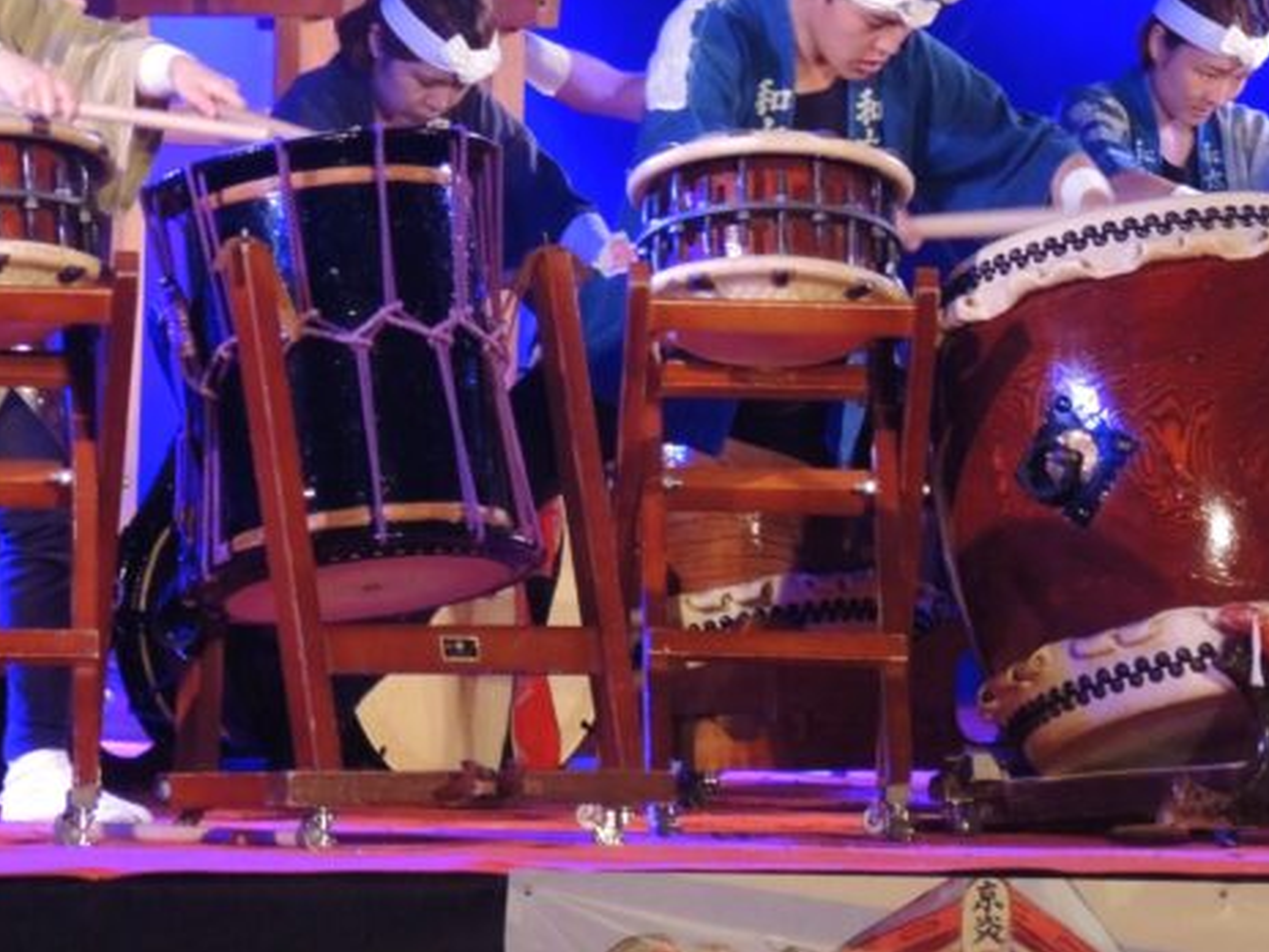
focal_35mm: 441
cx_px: 667
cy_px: 36
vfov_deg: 3.4
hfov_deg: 4.5
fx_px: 16167
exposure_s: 1/30
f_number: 4
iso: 800
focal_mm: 42.8
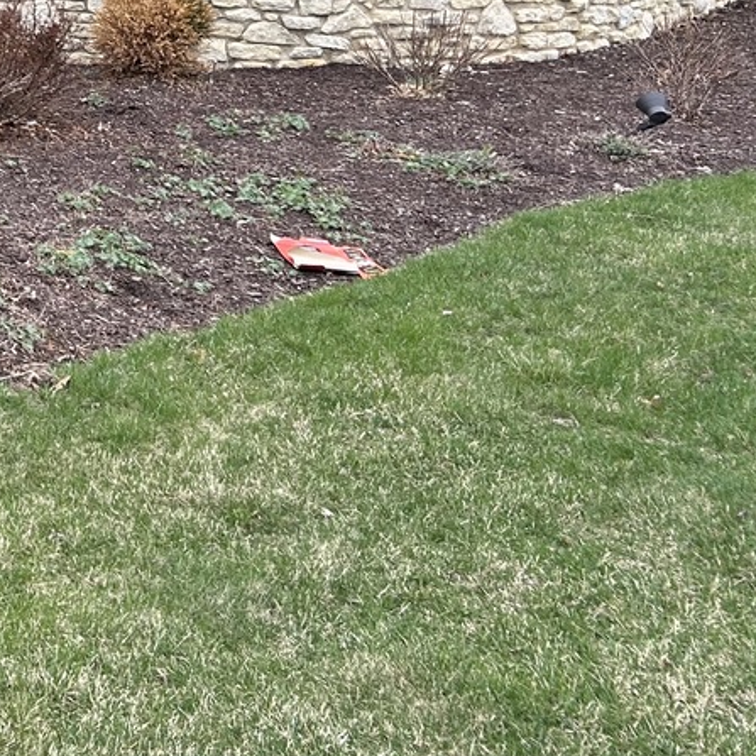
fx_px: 1828
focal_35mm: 74
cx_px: -271
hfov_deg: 20.9
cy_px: -71
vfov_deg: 22.1
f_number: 1.5
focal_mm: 5.7
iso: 50
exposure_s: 1/880
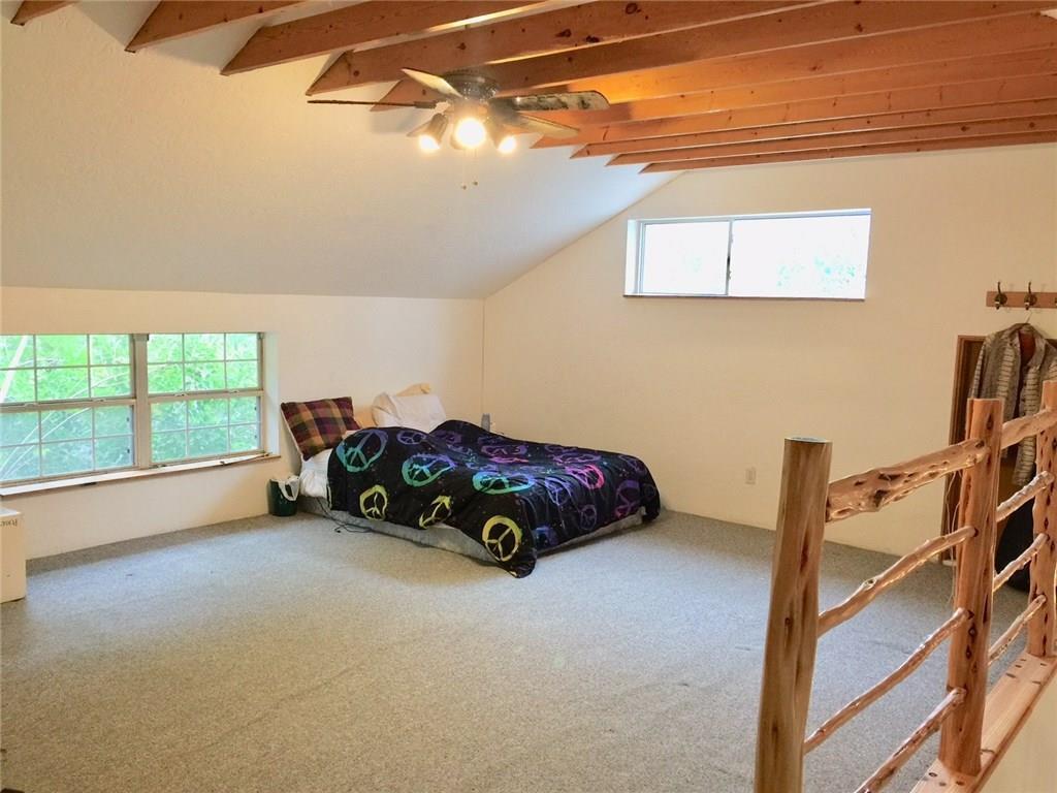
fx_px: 886
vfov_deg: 48.2
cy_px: 396
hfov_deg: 61.7
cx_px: 528
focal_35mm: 29
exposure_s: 1/15
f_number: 2.2
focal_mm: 4.15
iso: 80
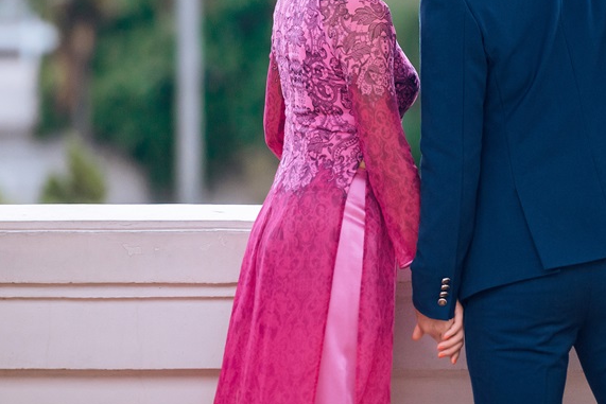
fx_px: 7374
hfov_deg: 4.7
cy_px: 72
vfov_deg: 3.1
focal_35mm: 438
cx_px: 491
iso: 400
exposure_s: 1/1500
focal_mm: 200
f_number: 2.8
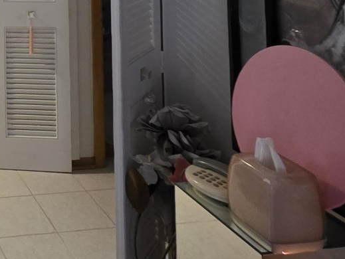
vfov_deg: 32.1
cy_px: -61
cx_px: -112
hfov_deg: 34.5
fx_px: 359
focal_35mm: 36
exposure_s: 1/60.2
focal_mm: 2.2
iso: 640
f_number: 1.9
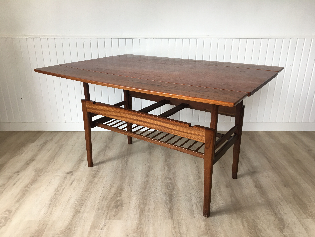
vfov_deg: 48.2
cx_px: 158
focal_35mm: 29
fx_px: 264
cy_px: 118
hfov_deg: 61.7
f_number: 2.2
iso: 32
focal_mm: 4.15
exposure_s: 1/33
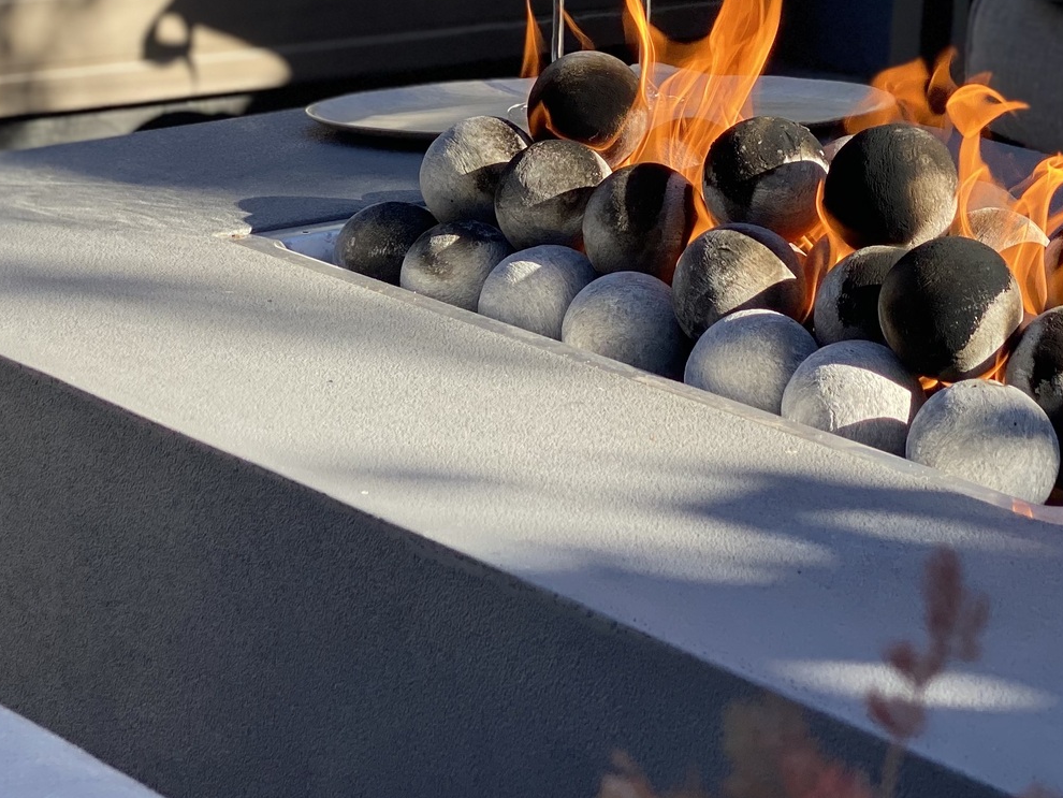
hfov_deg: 18.7
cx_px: 682
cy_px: 128
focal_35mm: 105
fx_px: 3225
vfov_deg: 14.0
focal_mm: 6
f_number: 2
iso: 20
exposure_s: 1/258
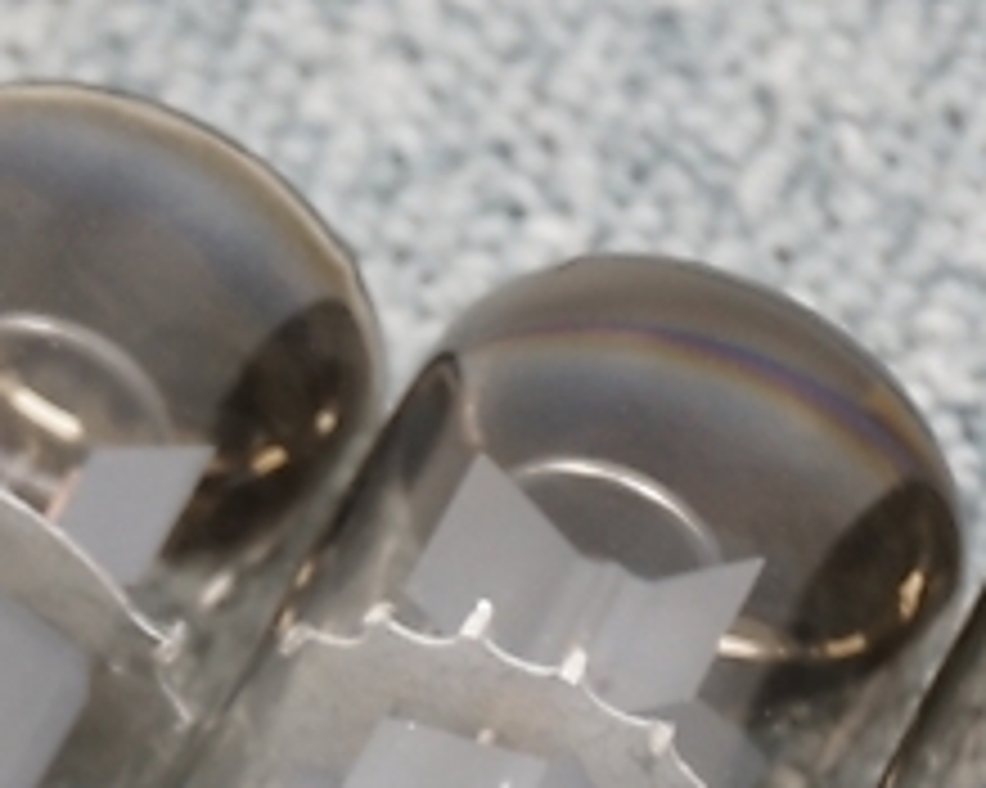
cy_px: 1146
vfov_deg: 5.9
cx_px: 54
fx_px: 7582
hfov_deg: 7.4
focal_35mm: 260
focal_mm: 45
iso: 400
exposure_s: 1/20
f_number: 6.3
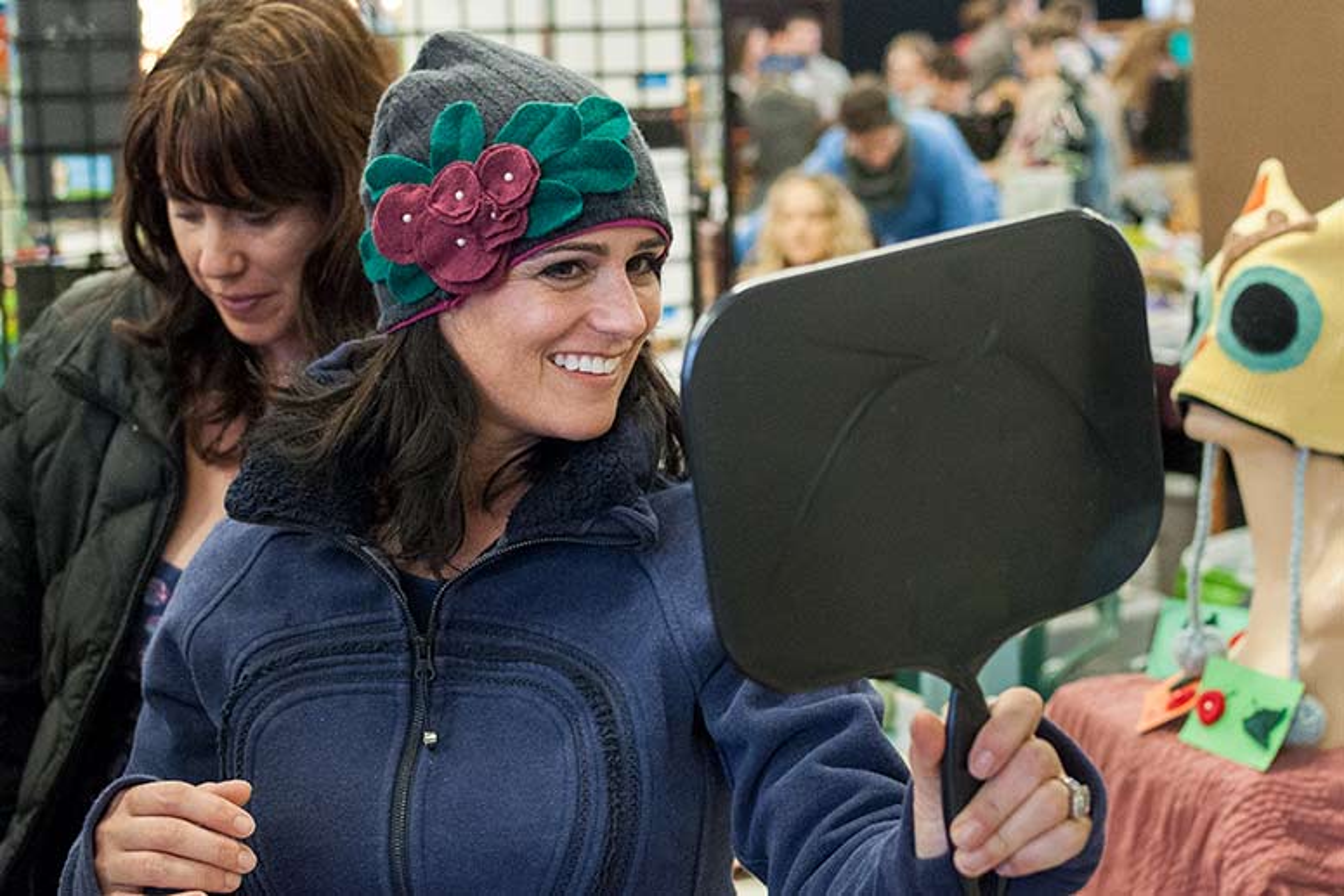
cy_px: 448
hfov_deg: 37.8
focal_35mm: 52
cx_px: 672
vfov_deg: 25.8
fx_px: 1960
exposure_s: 1/100
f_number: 3.2
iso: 2200
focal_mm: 35
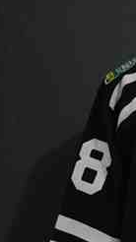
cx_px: 351
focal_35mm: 194
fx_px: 1246
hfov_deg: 5.9
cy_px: 219
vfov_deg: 11.0
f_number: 4.2
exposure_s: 1/60
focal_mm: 38
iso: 4000
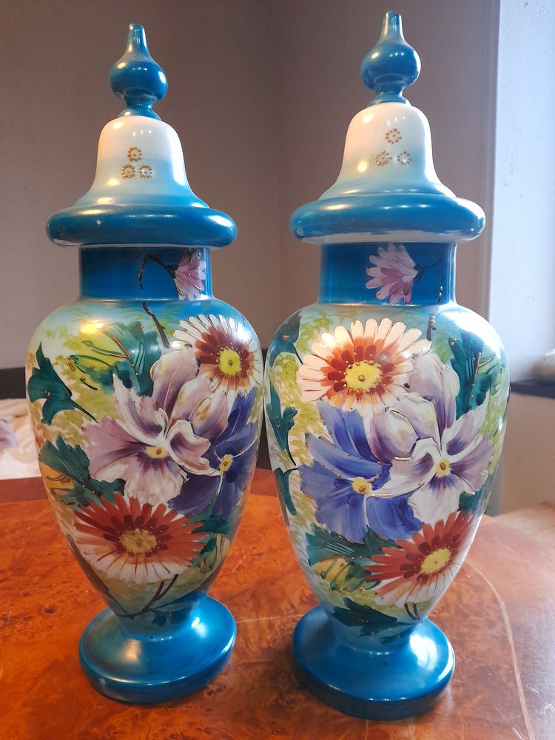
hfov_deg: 54.9
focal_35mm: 25
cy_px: 370
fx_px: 534
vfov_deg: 69.4
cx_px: 278
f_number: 2
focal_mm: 4.6
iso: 500
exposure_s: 1/25
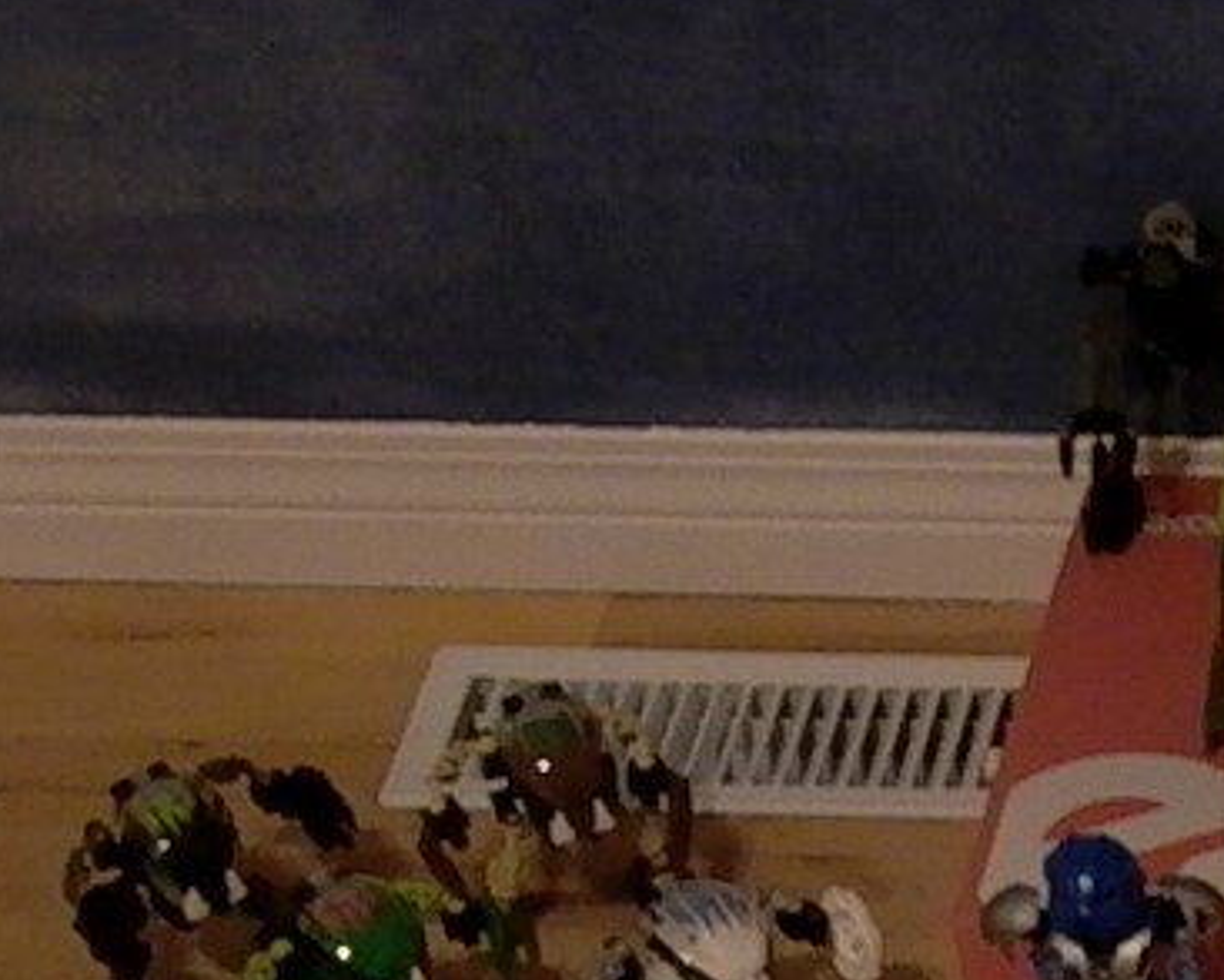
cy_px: 1184
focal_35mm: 162
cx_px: 1425
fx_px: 5870
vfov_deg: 9.4
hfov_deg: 11.7
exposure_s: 1/8
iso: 100
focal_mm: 8.19
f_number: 2.13
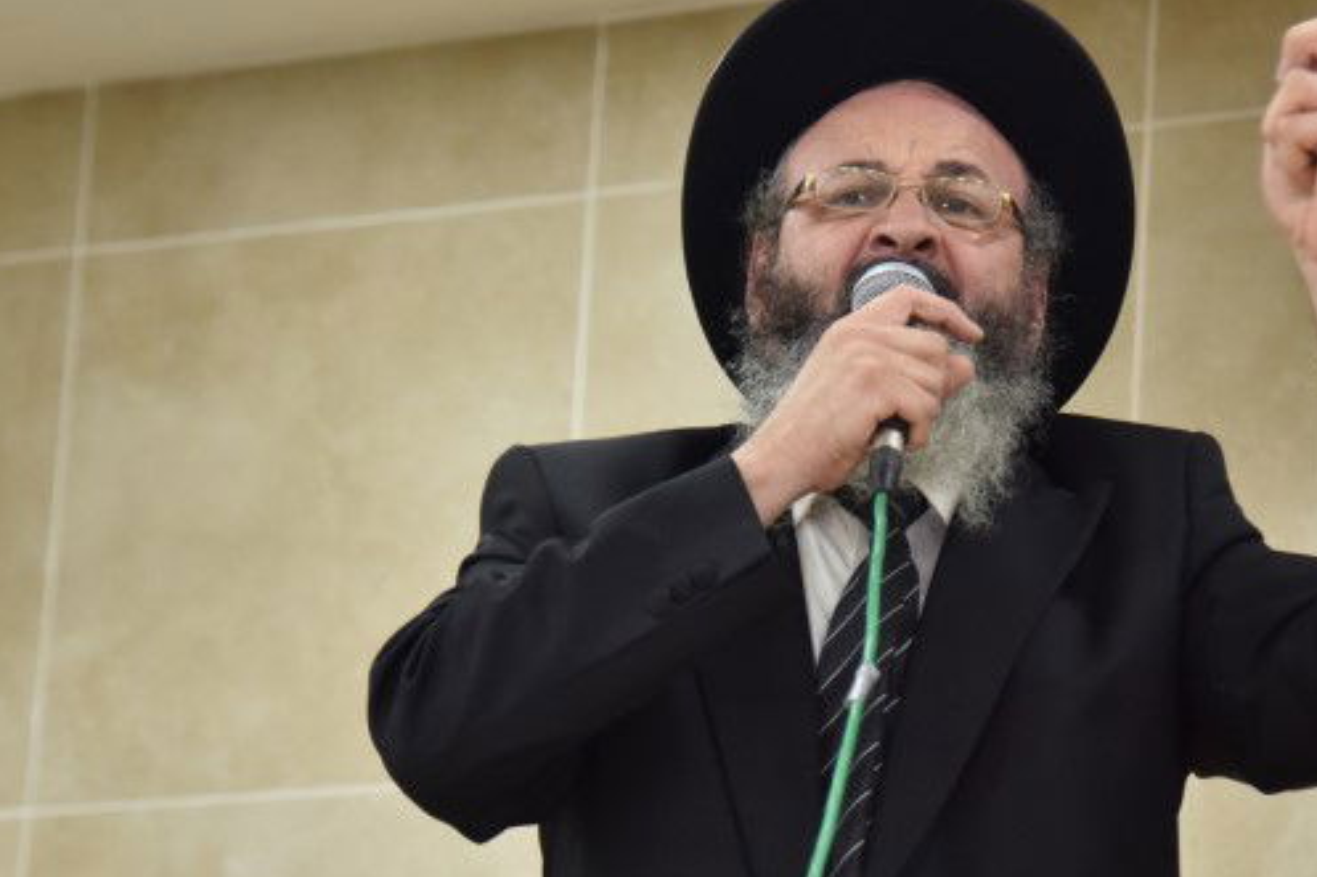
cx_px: 694
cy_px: 603
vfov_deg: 8.1
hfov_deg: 12.2
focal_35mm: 169
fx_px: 6180
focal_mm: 82
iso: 1000
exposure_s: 1/160
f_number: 4
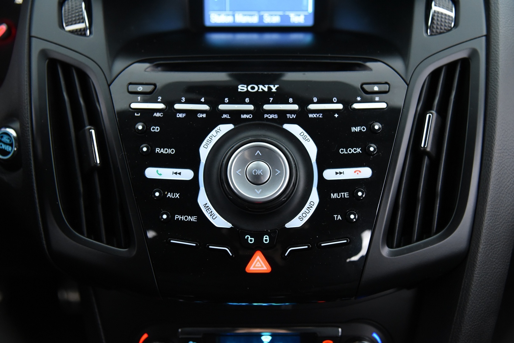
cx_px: 257
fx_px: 628
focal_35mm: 44
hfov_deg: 44.5
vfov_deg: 30.5
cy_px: 172
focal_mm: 44
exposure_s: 1/20
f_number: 4
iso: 4000
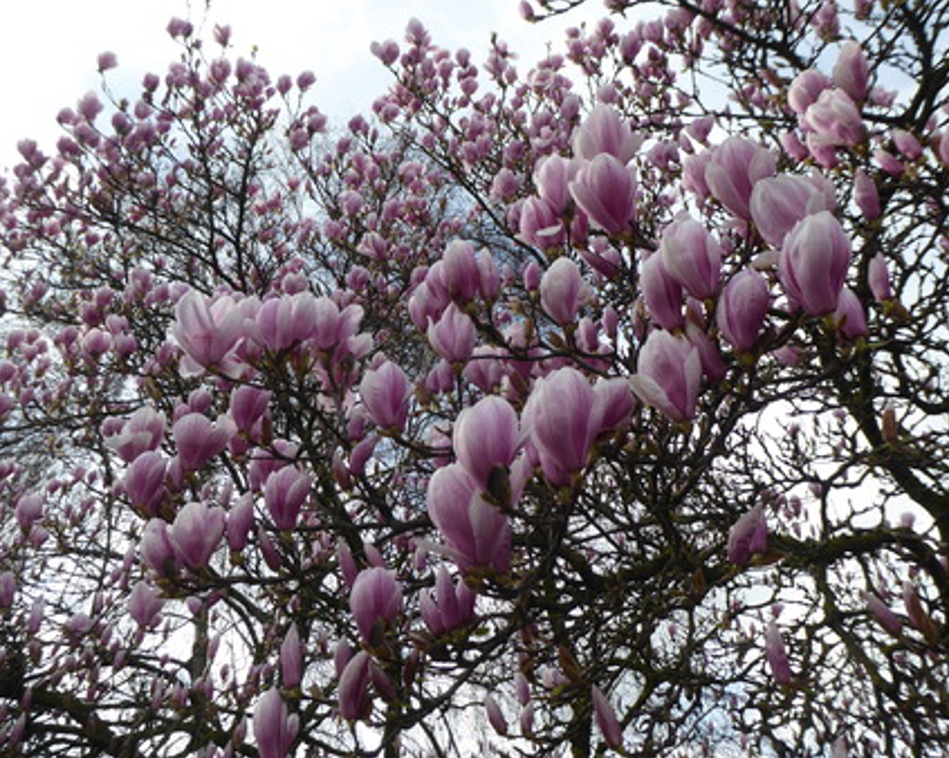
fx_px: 955
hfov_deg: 52.8
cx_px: 444
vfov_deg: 43.3
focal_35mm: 34
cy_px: 376
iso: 80
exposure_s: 1/400
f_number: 3.5
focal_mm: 5.4
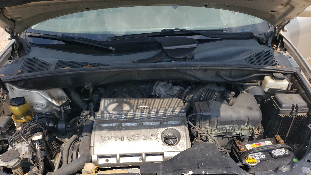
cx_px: 156
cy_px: 110
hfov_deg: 66.1
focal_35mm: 29
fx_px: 239
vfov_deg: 39.9
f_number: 1.5
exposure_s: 1/2500
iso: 50
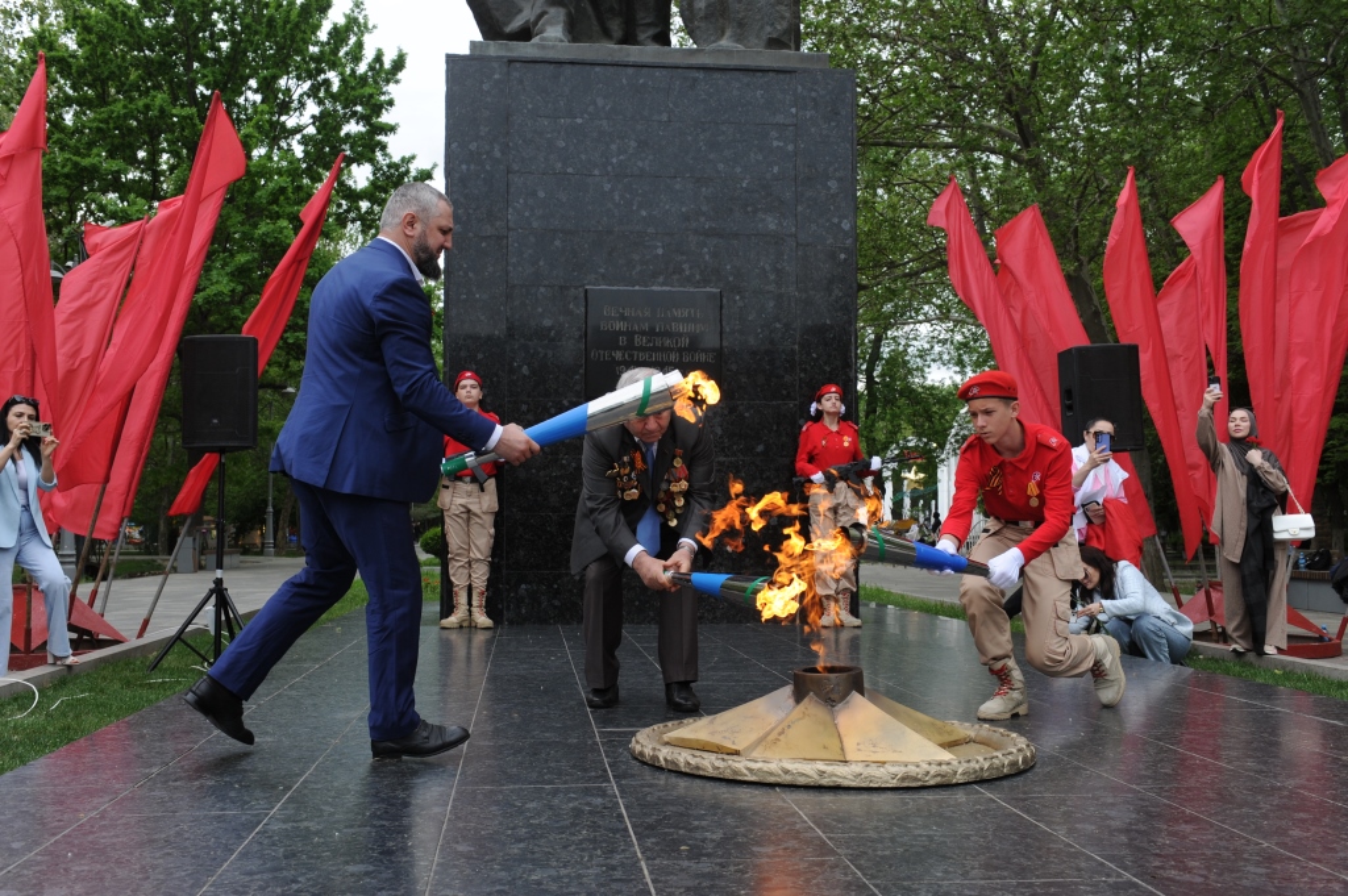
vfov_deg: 35.0
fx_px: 1422
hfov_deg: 50.7
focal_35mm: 38
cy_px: 448
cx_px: 674
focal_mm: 38
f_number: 8
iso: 640
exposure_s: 1/320
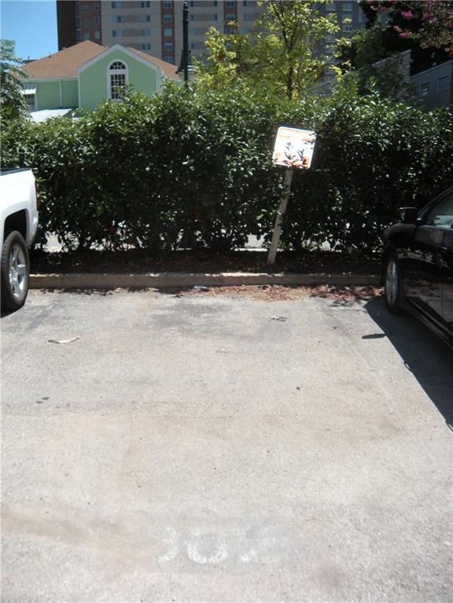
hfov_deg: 40.7
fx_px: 611
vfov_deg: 52.6
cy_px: 302
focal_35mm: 35
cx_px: 226
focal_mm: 5.9
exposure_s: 1/757
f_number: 3.8
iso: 89
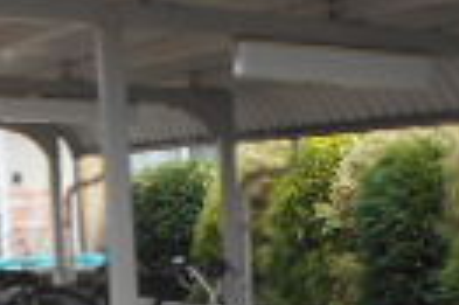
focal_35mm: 132
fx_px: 1681
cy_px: 463
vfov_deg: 10.0
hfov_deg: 15.3
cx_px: 441
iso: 80
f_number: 3.2
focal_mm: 4.6
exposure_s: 1/320
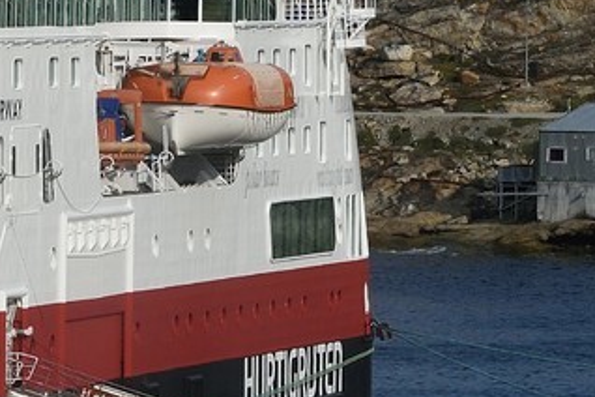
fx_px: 8726
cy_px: 281
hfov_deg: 3.8
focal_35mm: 528
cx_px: -808
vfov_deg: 2.6
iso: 200
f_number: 13
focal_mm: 105
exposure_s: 1/320
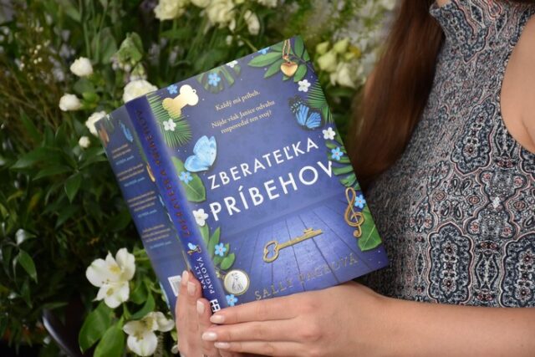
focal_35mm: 120
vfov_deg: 11.4
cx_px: 268
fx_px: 1784
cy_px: 178
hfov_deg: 17.1
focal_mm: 80
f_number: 6.3
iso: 800
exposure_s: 1/160
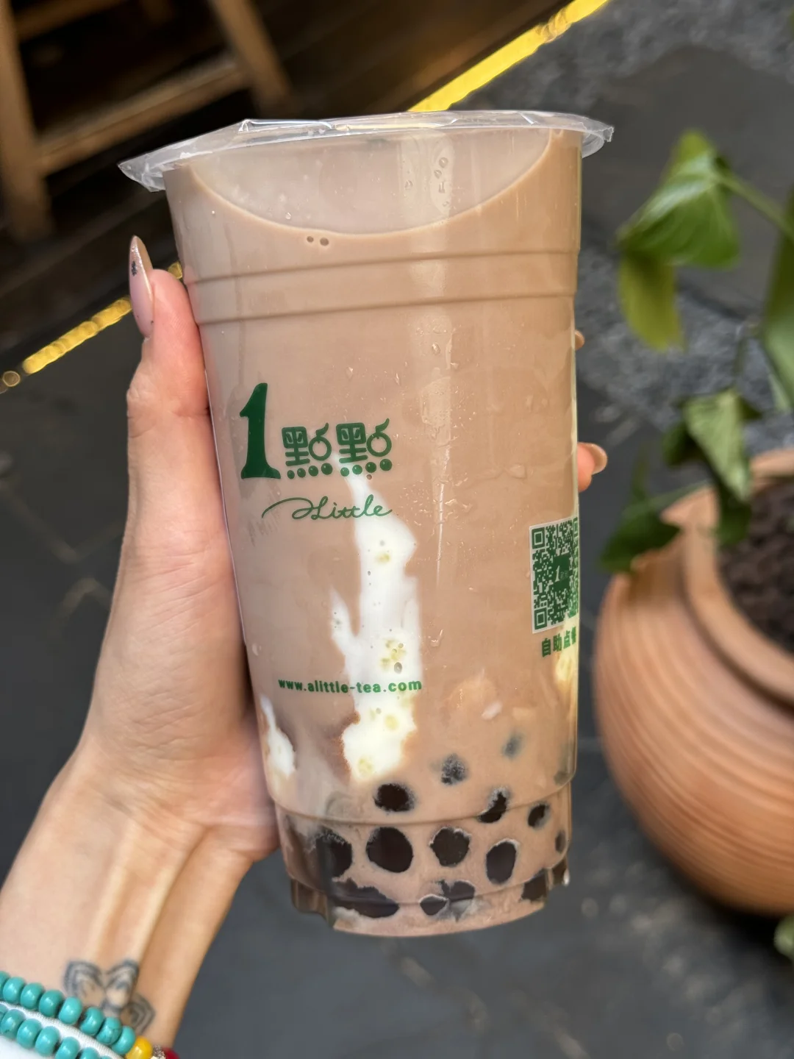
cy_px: 530
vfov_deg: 39.7
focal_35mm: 48
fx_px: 1468
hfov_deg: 30.3
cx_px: 397
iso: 64
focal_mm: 6.76
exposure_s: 1/100
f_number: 1.78
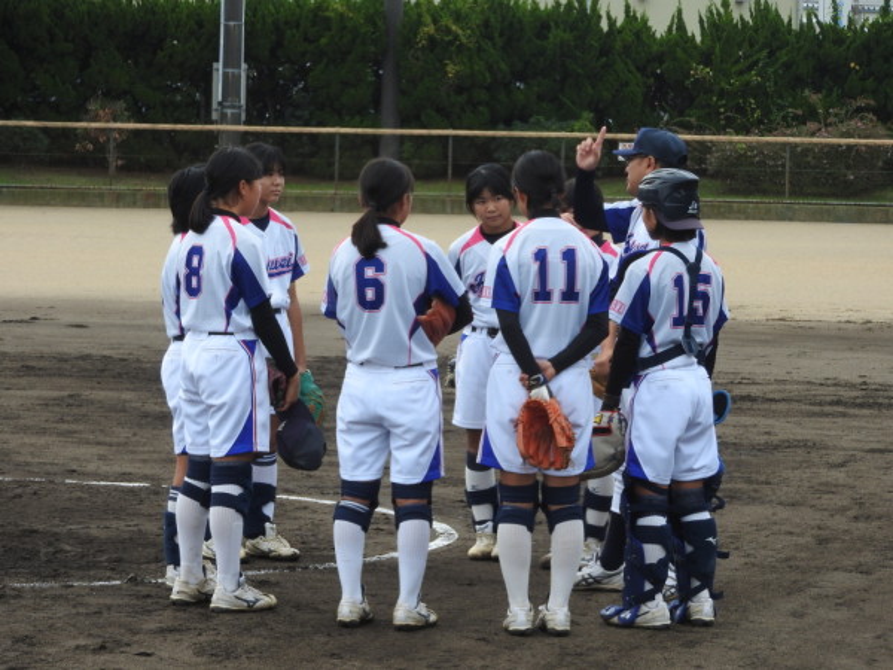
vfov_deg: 8.7
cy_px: 335
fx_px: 4386
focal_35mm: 170
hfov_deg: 11.6
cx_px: 446
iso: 100
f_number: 5.2
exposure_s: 1/200
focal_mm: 30.5
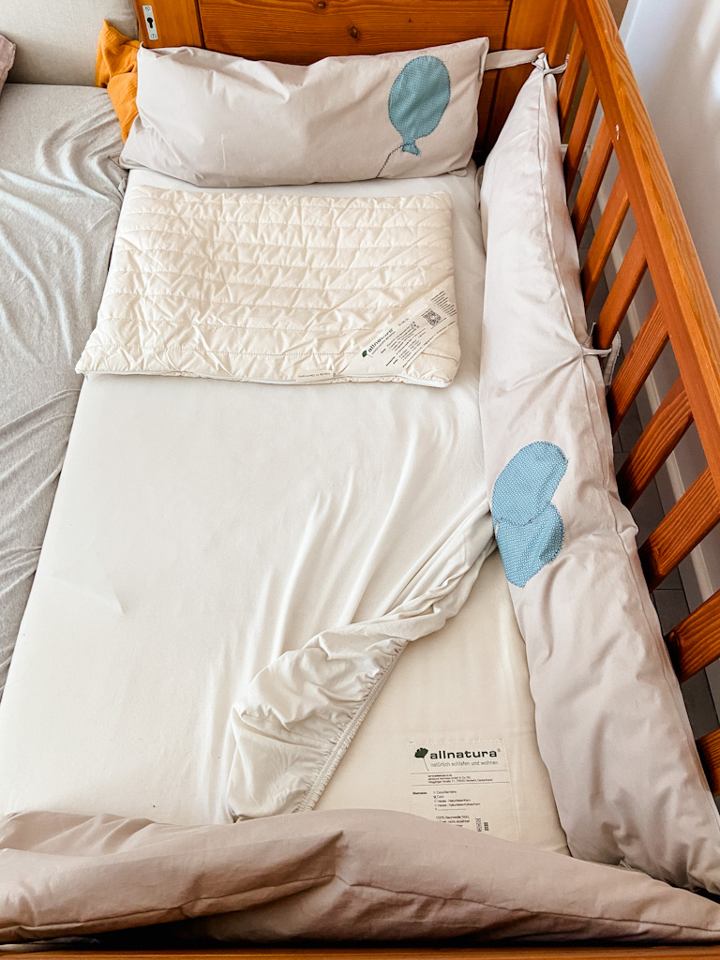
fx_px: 721
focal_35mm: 26
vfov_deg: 67.3
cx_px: 360
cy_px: 480
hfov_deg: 53.1
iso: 125
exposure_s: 1/75
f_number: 1.8
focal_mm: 4.25
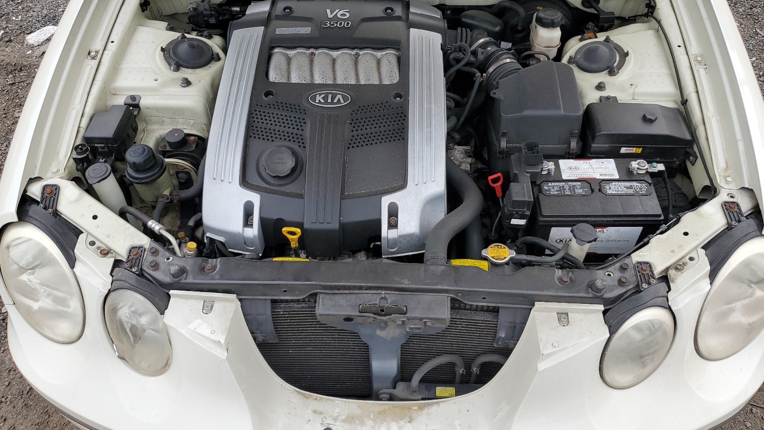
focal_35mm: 29
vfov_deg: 40.1
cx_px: 384
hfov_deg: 66.1
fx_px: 587
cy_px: 197
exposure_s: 1/455
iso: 50
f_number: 1.5
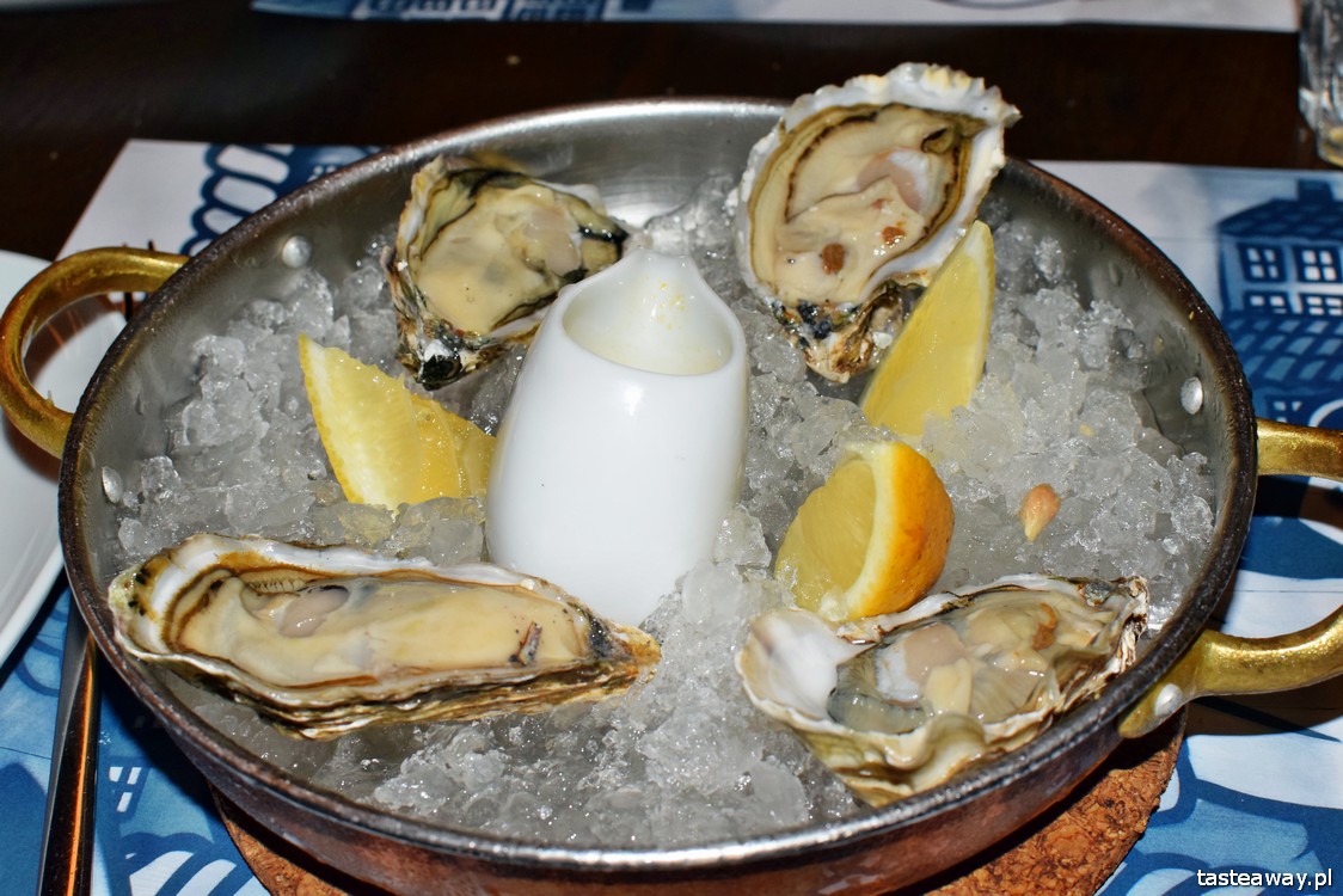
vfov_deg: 25.8
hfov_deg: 37.8
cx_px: 672
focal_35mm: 52
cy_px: 448
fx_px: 1959
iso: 1400
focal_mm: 35
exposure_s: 1/125
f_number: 9
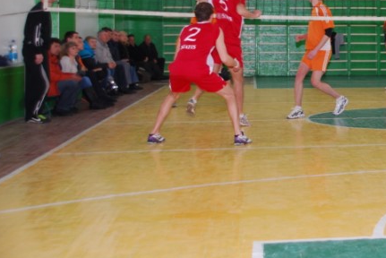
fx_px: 1041
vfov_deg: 14.0
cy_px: 48
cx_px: 385
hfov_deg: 20.4
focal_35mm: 97
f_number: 5
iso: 200
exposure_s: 1/100
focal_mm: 32
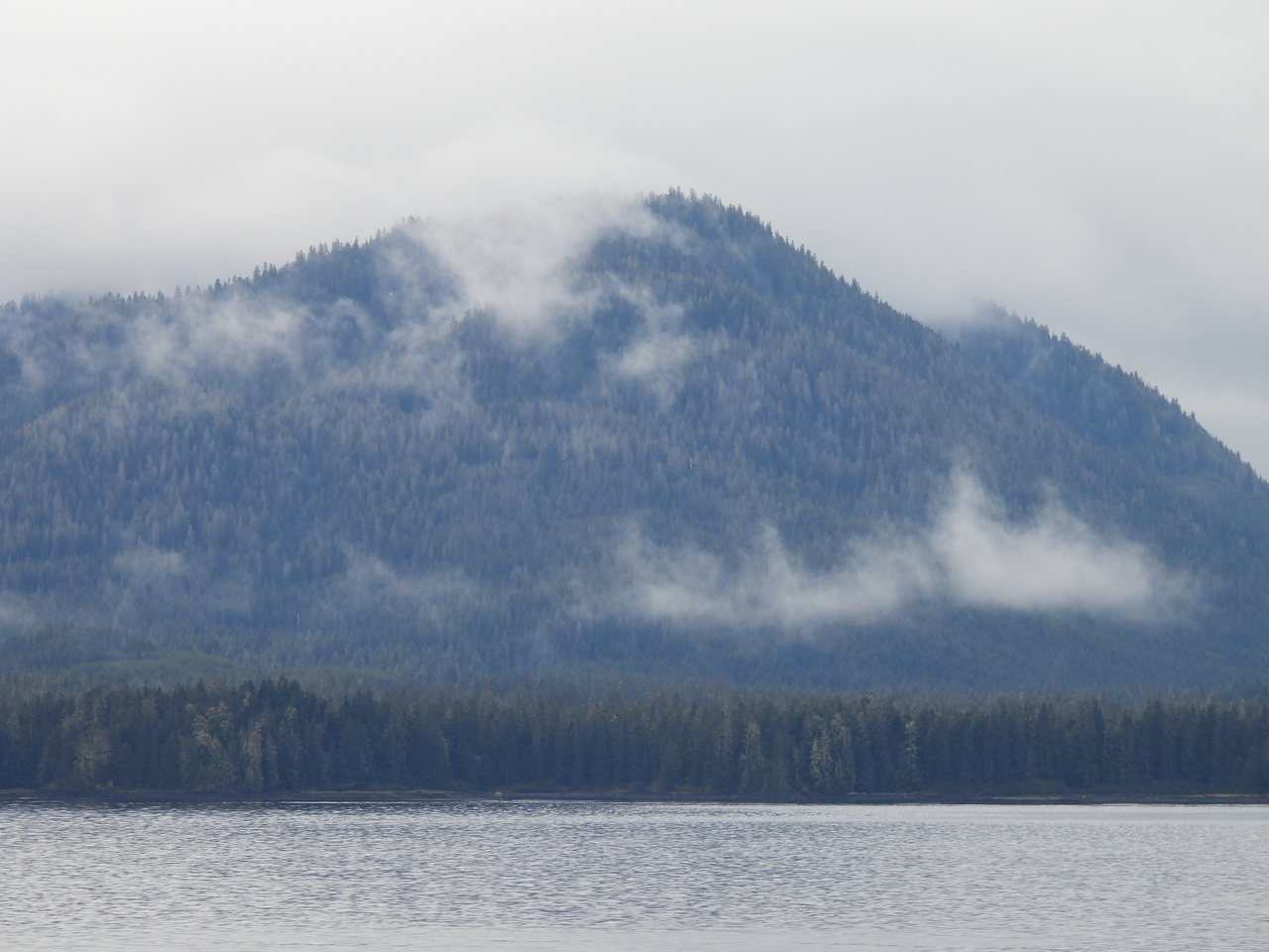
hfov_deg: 7.6
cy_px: 476
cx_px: 634
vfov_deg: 5.7
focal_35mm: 260
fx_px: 9531
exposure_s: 1/125
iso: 110
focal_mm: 46.4
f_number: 4.5
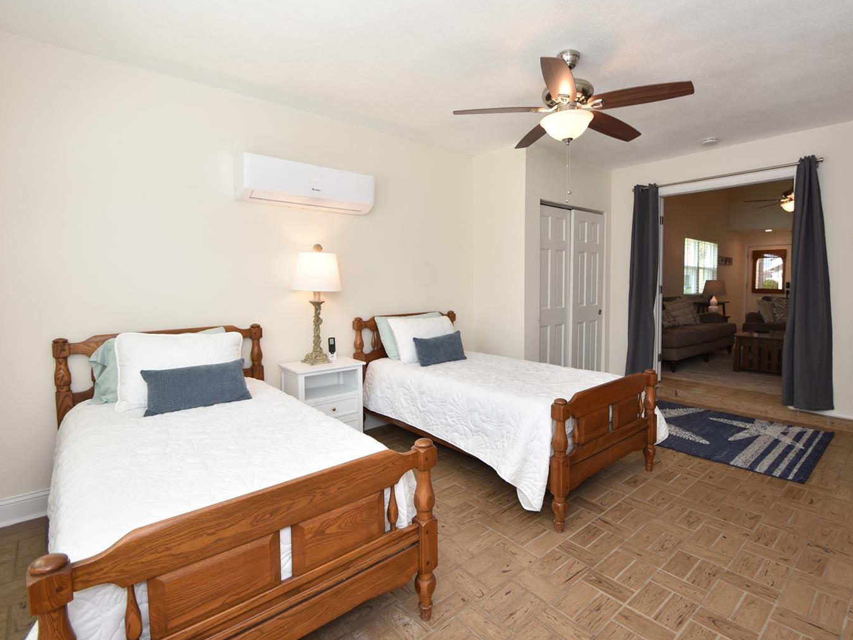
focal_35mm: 17
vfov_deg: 74.7
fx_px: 419
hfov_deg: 90.6
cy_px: 317
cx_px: 480
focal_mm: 10
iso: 200
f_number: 5.6
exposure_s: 1/125
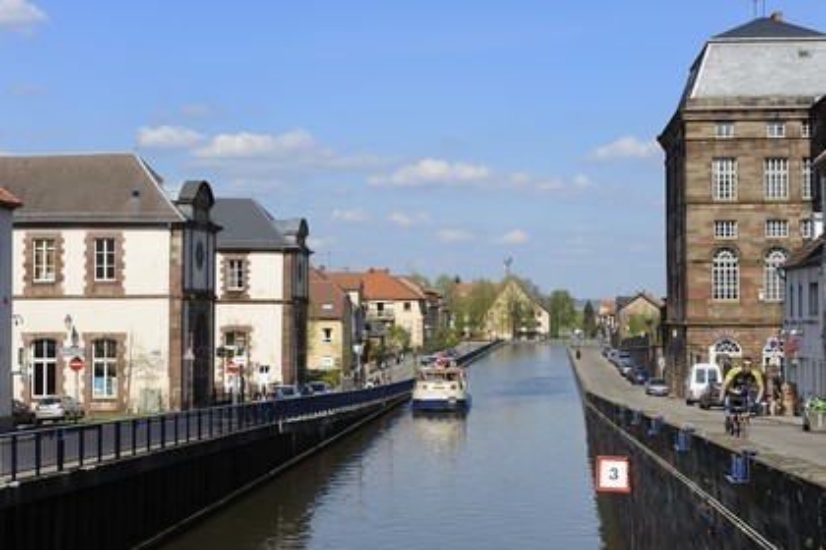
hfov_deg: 28.8
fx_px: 1606
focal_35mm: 70
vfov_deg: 19.5
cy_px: 275
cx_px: 413
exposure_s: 1/200
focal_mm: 70
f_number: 14
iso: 200
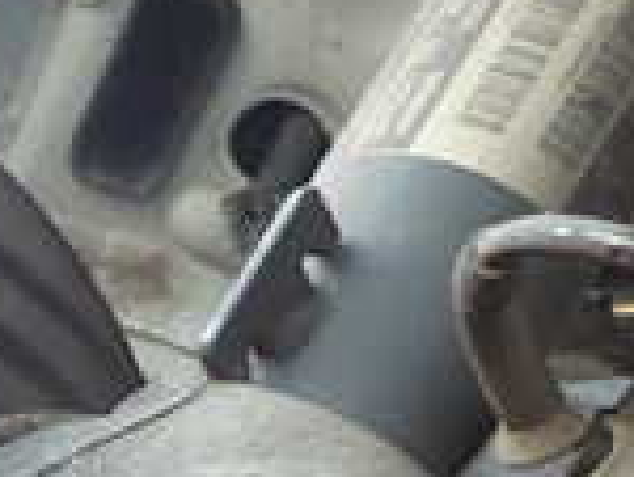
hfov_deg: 16.6
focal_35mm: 100
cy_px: 924
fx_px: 1834
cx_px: -486
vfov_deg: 13.1
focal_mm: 4.5
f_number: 2
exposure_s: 1/40
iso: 200
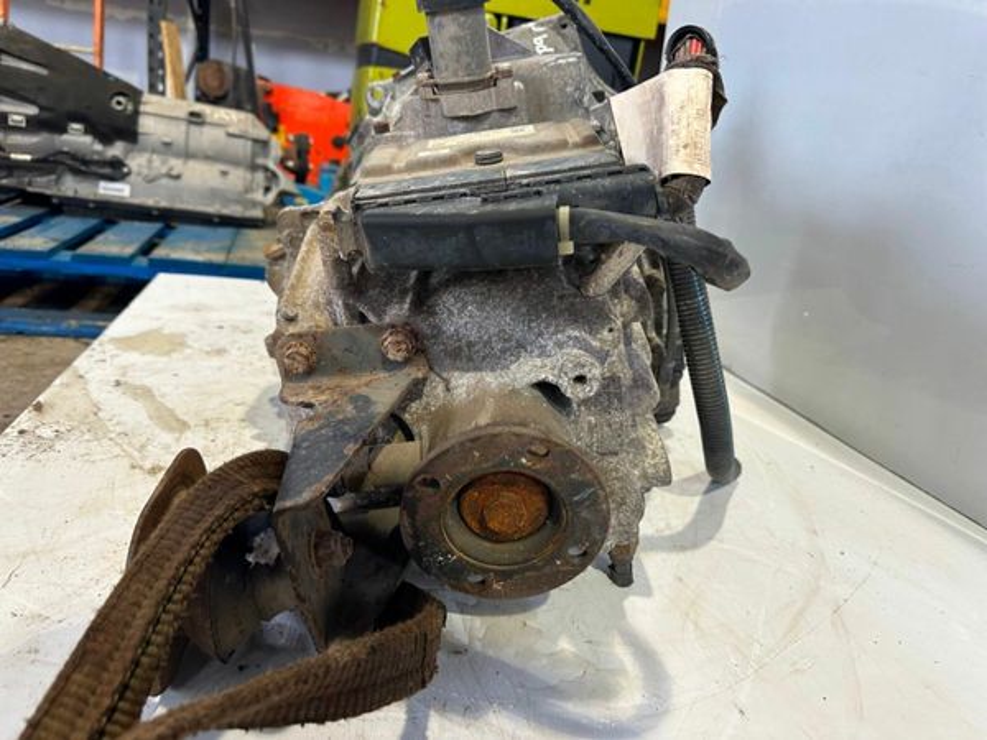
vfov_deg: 56.8
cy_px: 370
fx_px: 684
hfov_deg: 71.6
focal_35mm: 24
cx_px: 494
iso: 250
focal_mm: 6.86
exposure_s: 1/50
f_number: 1.78
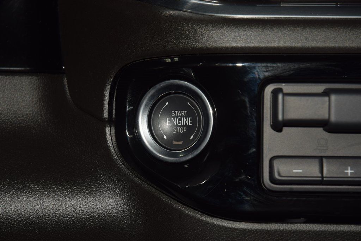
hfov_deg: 19.5
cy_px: 120
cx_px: 180
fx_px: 1053
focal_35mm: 105
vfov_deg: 13.0
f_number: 8
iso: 100
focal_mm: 70
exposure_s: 1/125
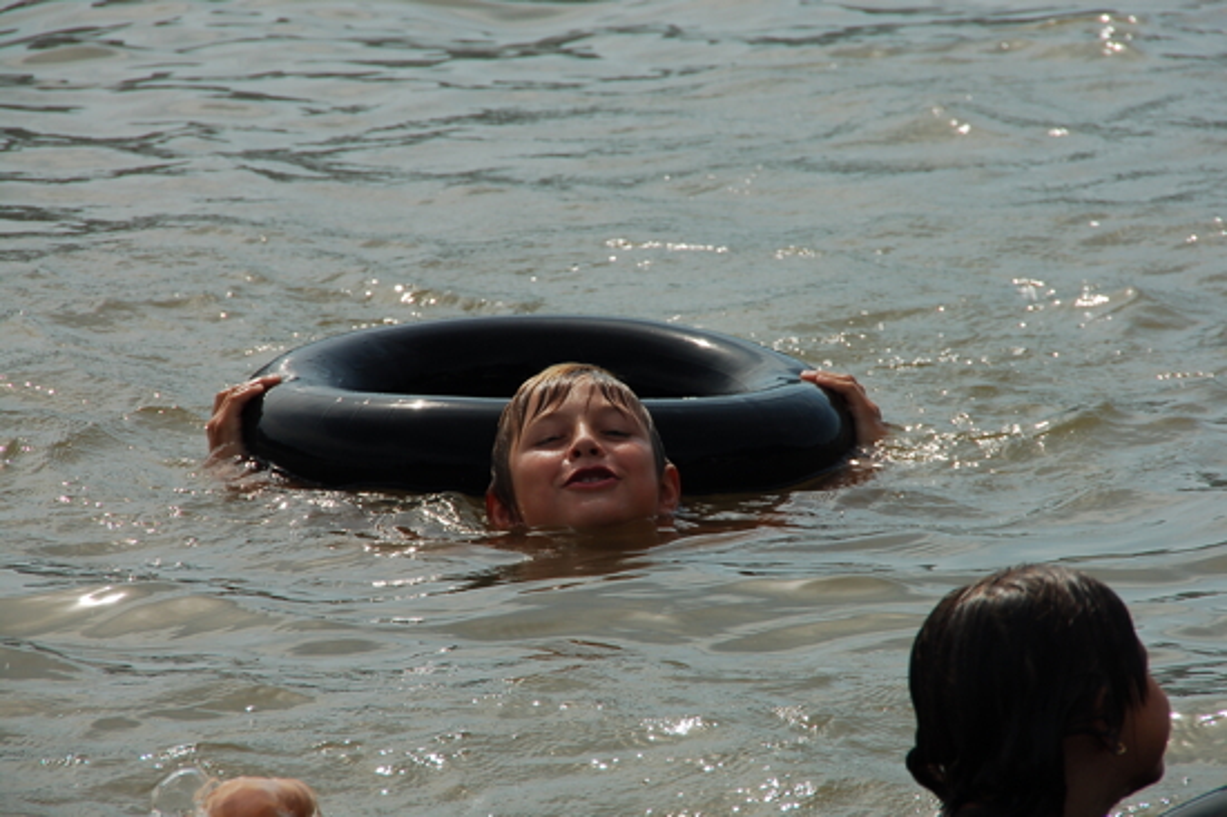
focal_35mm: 300
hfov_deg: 6.9
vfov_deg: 4.6
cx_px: 614
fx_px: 10218
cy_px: 408
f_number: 10
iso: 200
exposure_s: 1/500
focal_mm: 200
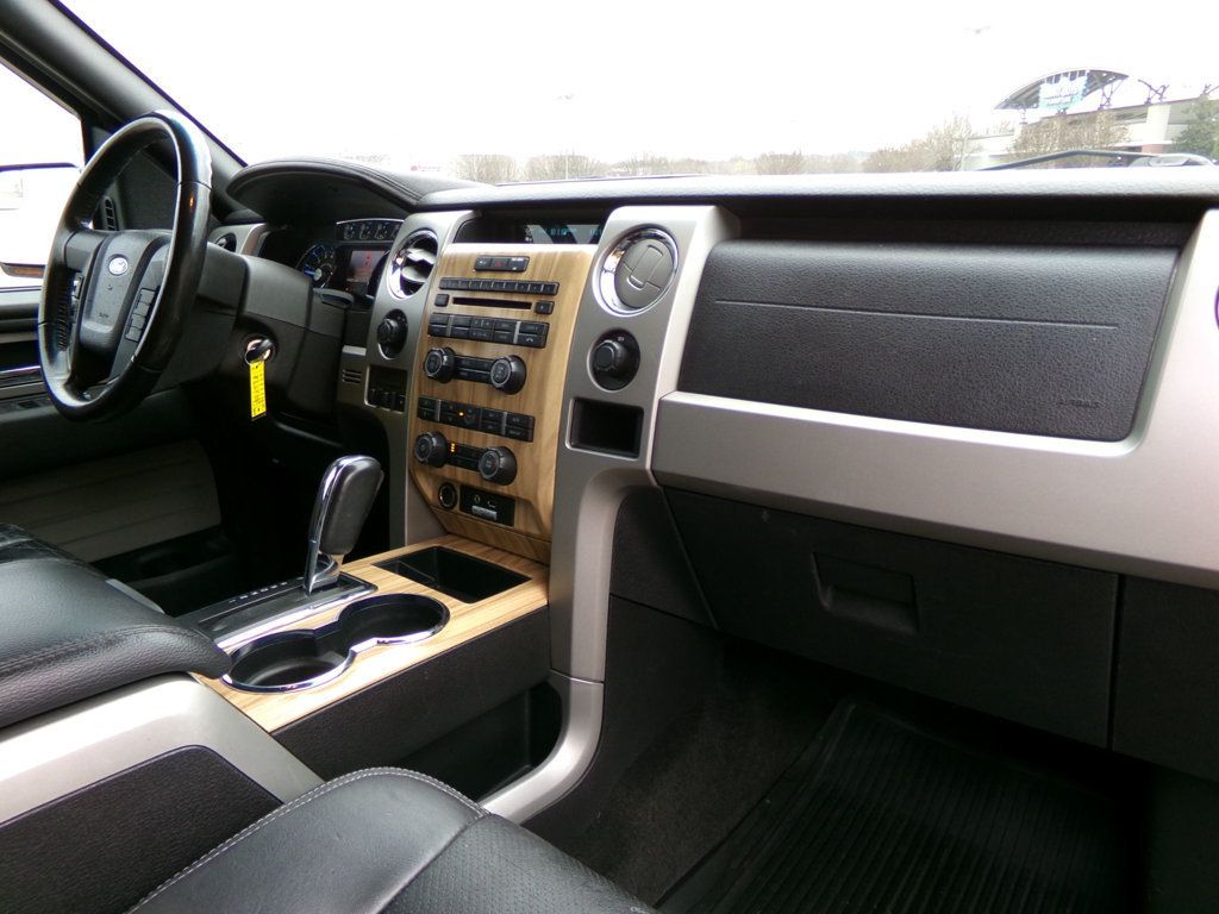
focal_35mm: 24
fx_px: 845
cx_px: 610
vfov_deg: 56.8
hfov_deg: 71.6
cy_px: 457
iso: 166
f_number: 3.7
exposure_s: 1/34
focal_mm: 4.3
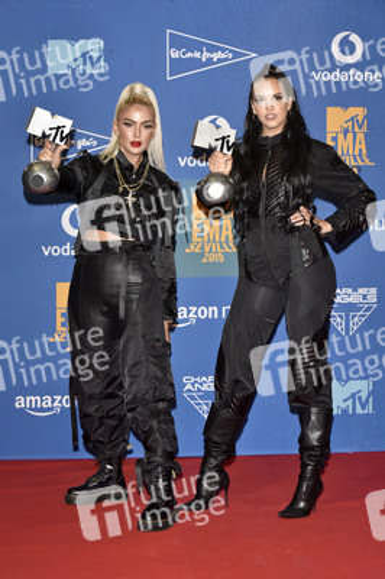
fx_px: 1285
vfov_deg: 25.4
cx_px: 192
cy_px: 290
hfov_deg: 17.0
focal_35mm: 80
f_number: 6.3
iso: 1600
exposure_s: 1/250
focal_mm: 80
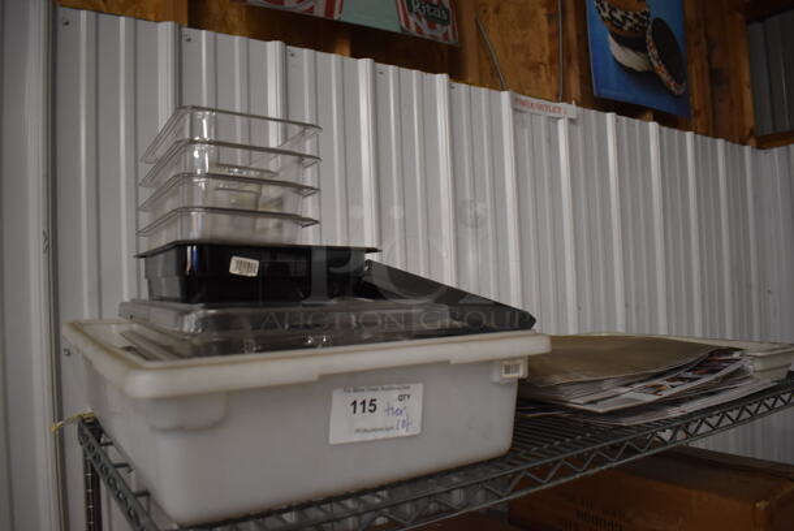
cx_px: 397
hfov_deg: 67.3
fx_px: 596
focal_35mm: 27
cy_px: 266
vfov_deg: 48.0
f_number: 3.5
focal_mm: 18
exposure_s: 1/125
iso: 1100
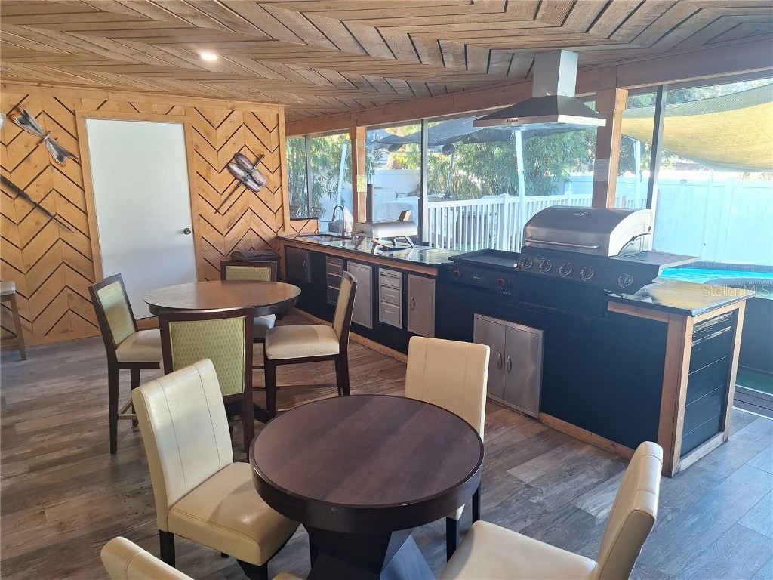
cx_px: 386
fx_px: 514
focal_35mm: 23
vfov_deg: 58.9
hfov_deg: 73.9
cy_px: 290
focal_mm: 5.54
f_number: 1.8
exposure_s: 1/60
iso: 64
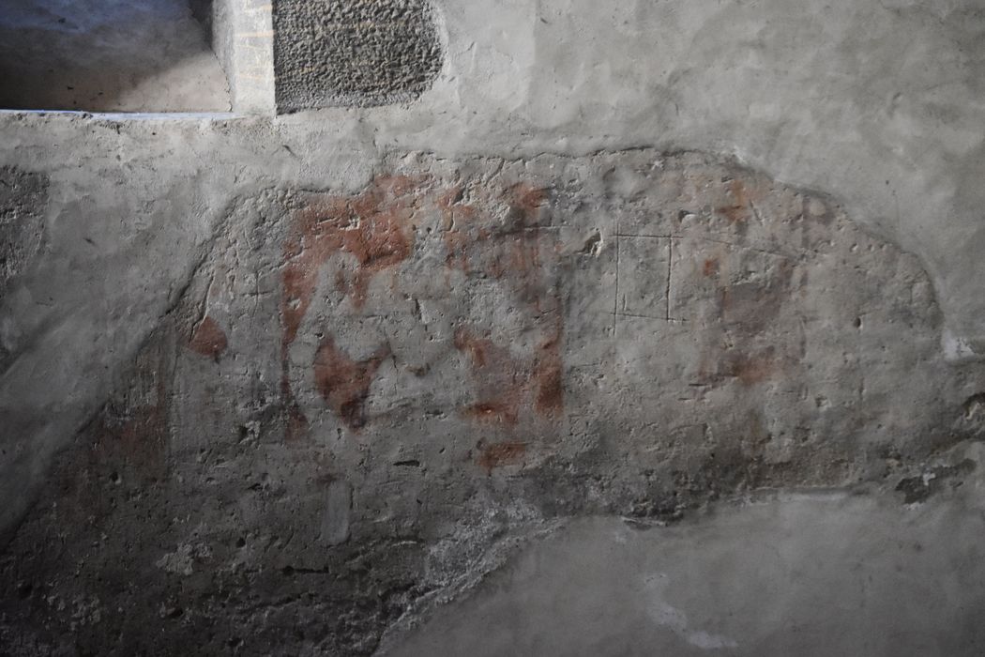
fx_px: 3899
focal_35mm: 142
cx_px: 492
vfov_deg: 9.6
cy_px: 328
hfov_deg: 14.4
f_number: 4.5
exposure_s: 1/125
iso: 5600
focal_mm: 95
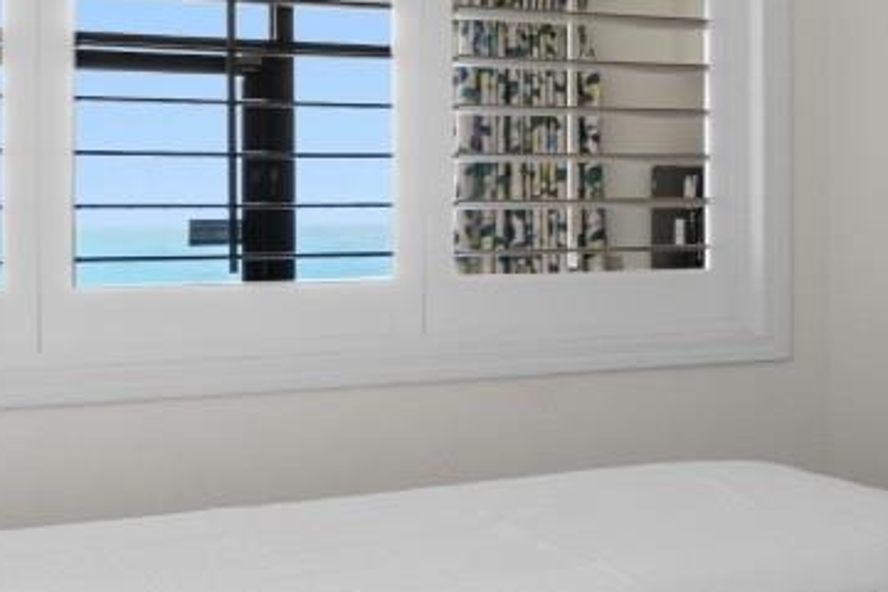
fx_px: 1776
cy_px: 165
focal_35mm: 72
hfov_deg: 18.0
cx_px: 1825
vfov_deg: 18.8
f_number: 4.8
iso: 100
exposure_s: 2
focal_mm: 11
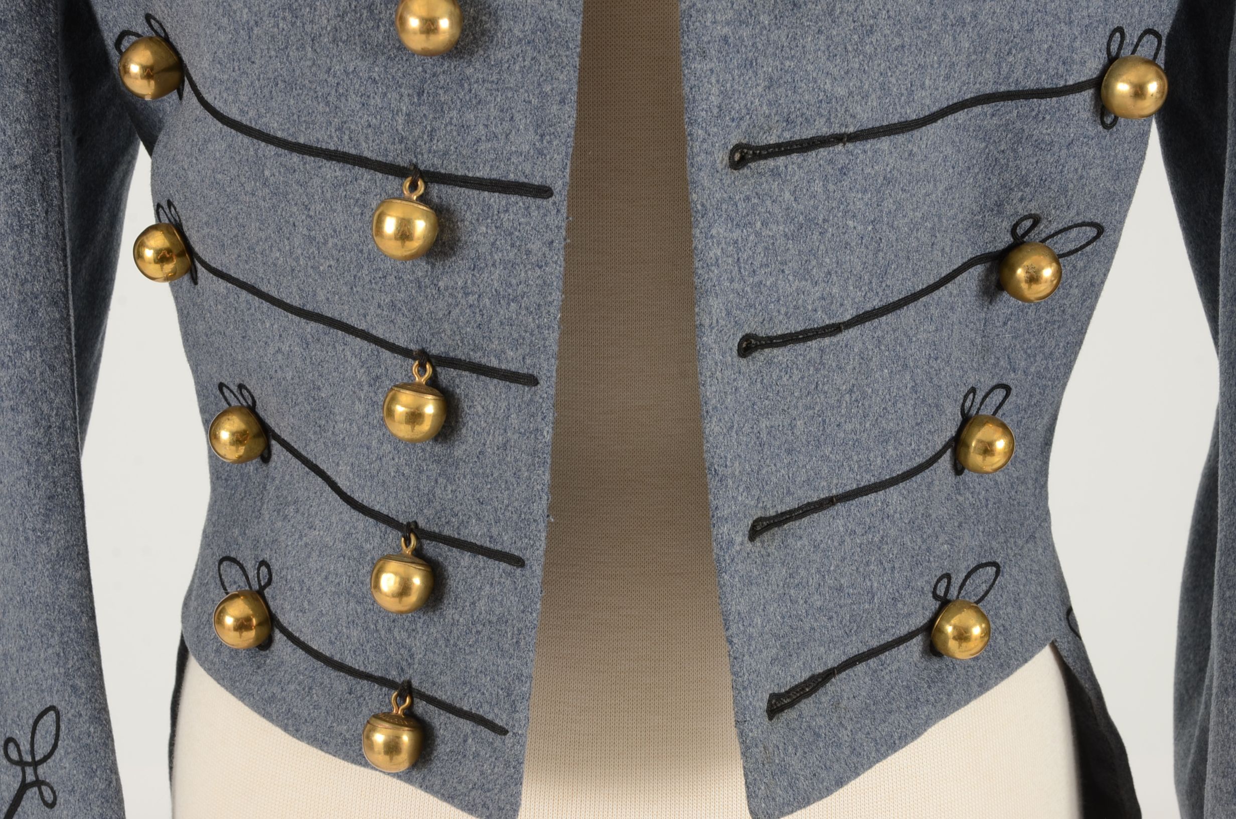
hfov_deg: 22.0
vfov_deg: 14.6
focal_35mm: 93
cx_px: 618
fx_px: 3186
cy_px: 410
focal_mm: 62
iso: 160
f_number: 13
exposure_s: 1/80
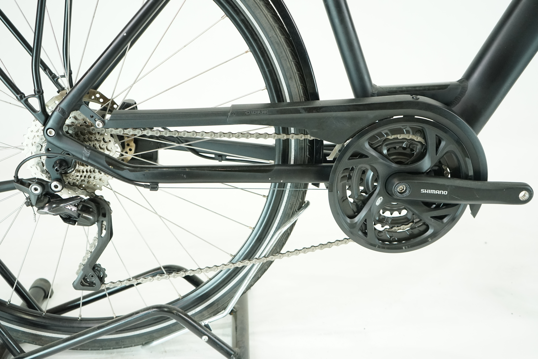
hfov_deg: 51.9
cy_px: 180
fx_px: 553
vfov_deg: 35.9
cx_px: 269
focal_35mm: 37
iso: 2500
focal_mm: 37
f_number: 5
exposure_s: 1/200
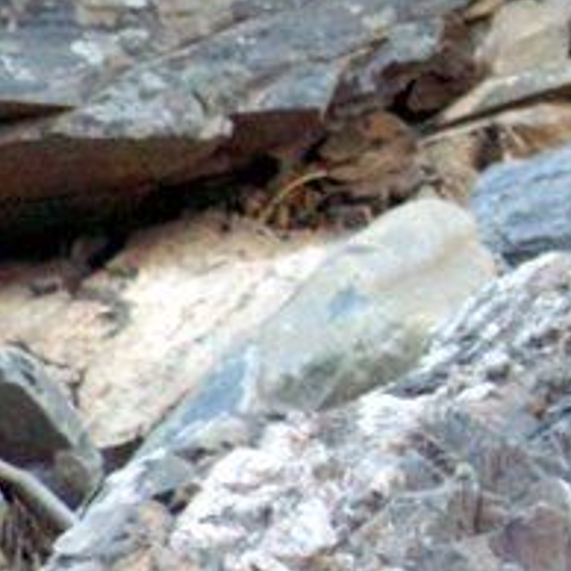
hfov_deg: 1.7
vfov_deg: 1.7
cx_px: 1578
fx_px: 19345
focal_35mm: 1037
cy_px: 162
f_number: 4.5
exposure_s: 1/125
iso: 800
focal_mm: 135
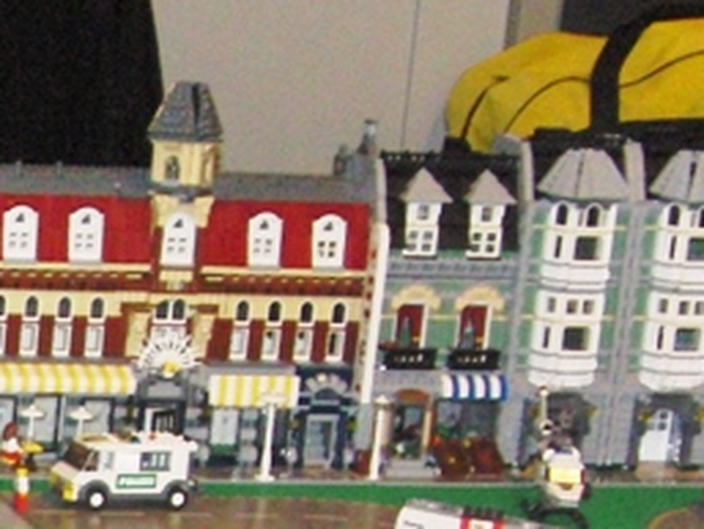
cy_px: 707
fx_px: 3642
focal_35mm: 179
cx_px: -537
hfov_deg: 10.4
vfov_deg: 8.2
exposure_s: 1/30
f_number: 3.2
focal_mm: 7.9
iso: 400
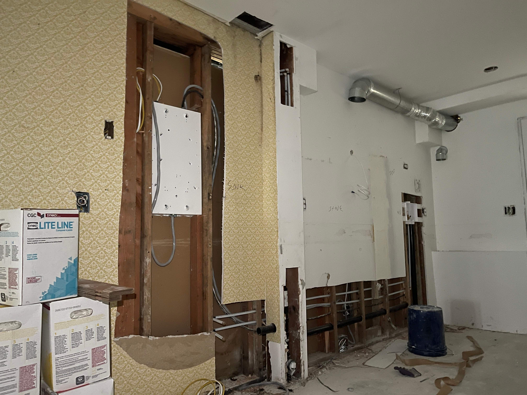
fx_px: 396
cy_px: 198
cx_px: 264
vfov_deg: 53.1
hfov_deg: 67.3
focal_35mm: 26
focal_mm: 5.1
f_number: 1.6
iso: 800
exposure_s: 1/16
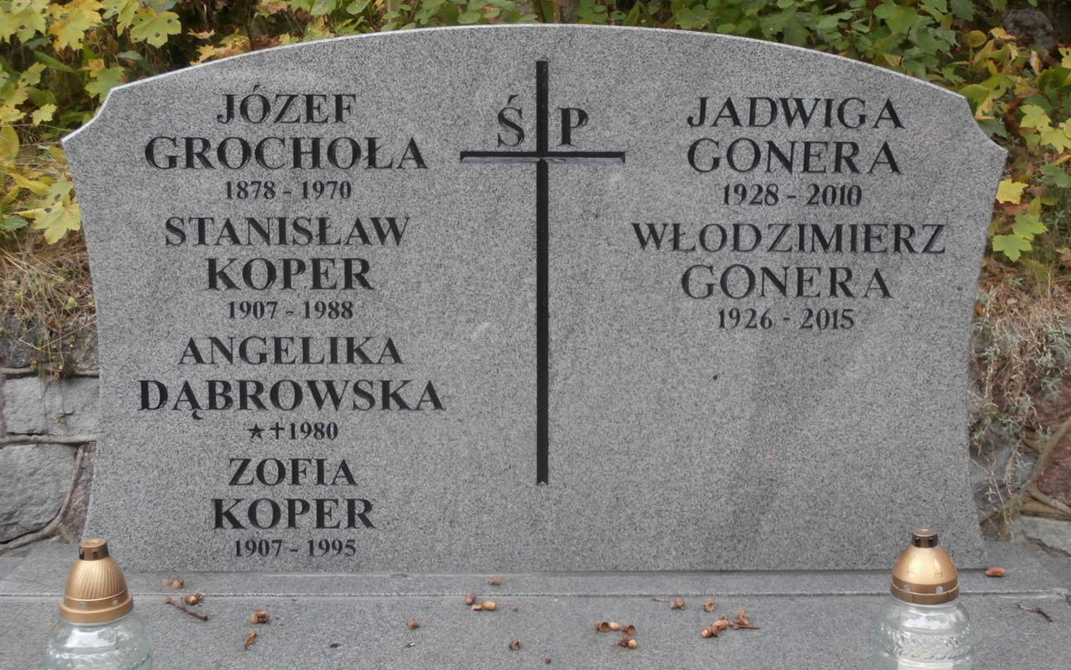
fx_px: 1459
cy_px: 270
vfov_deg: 25.8
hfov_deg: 40.3
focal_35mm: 50
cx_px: 535
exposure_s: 1/40
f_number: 4.2
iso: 160
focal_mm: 8.29
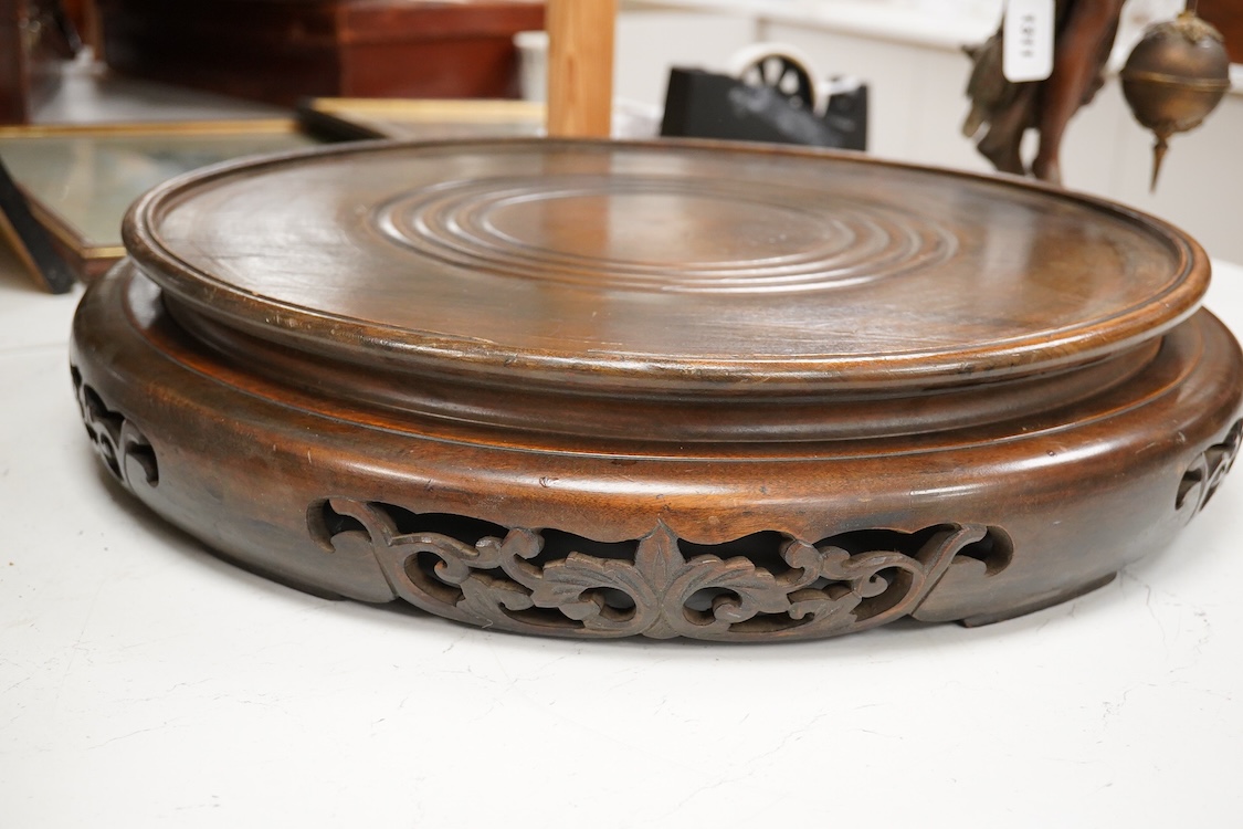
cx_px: 622
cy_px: 414
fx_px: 1554
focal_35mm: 45
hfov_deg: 43.6
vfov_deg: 29.9
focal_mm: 30
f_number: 7.1
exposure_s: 1/160
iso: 2500
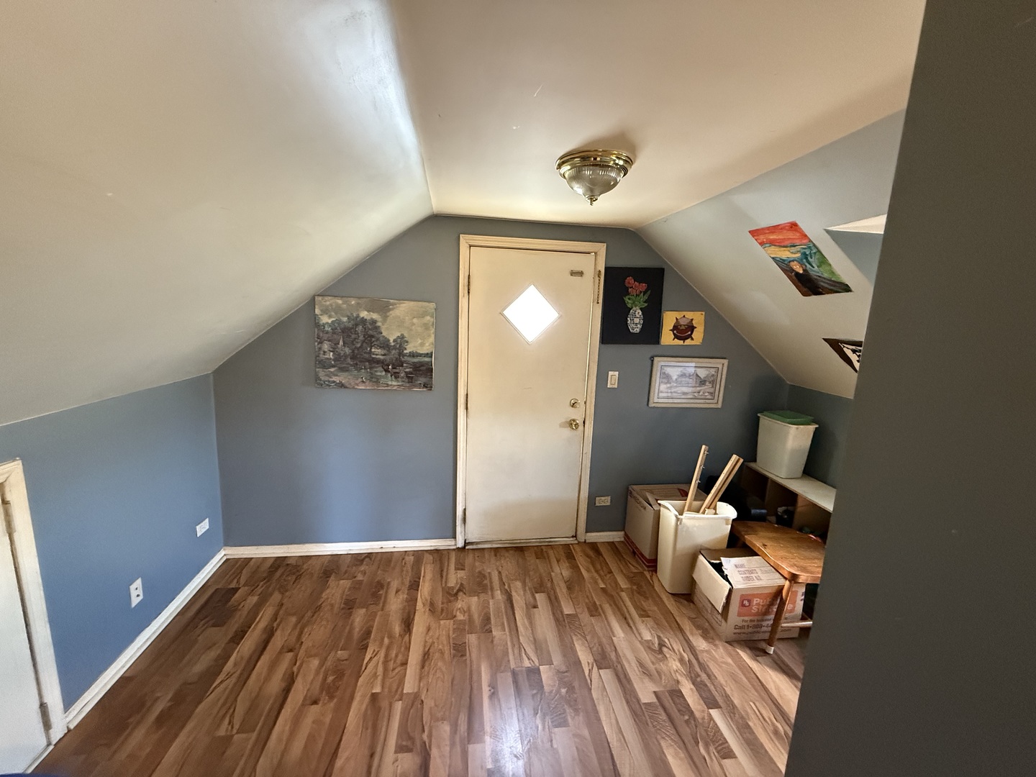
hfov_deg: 102.1
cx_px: 518
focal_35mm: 14
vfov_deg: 85.7
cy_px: 388
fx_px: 419
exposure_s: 1/60
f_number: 2.2
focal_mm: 2.22
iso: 1000
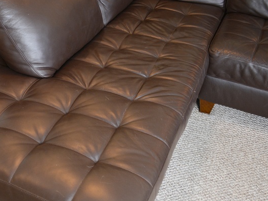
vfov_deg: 29.5
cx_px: 70
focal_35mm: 49
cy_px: 132
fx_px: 379
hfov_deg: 38.0
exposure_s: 1/40
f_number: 3.8
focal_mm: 20
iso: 800
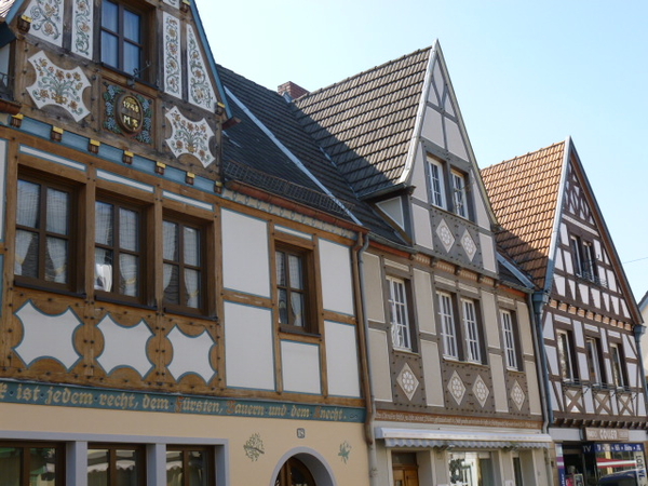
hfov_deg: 39.7
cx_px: 324
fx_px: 899
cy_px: 243
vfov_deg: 30.3
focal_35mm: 48
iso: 100
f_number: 4
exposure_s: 1/250
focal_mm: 8.6
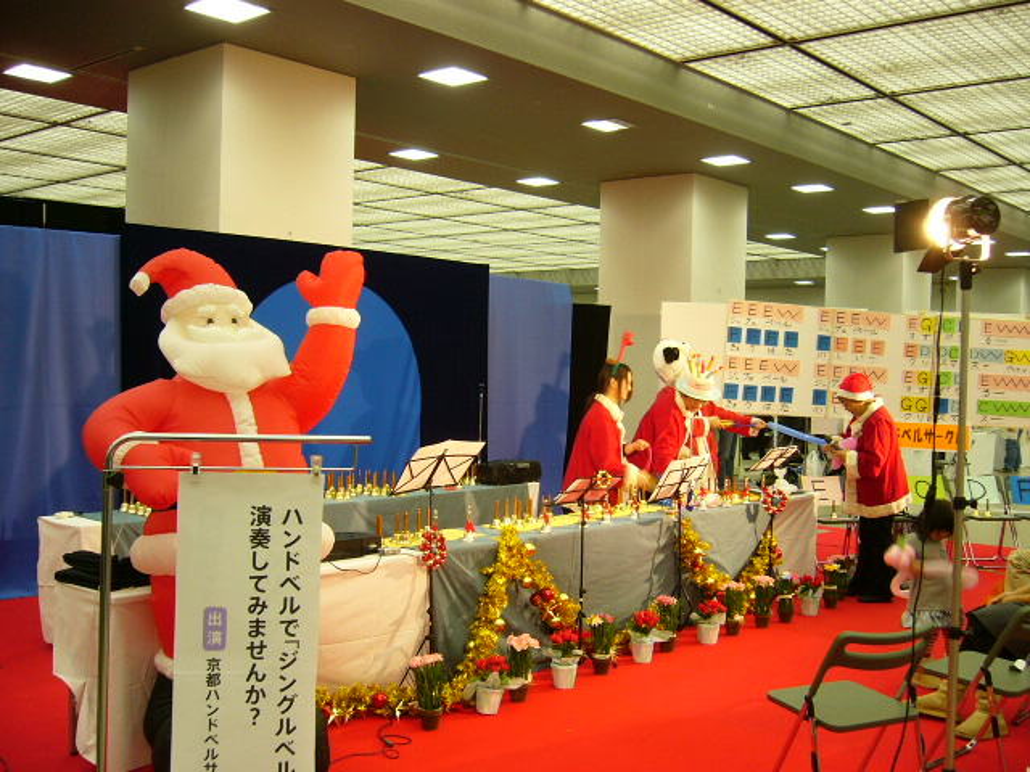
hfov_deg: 52.6
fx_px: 1041
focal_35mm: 35
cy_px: 386
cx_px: 515
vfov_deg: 40.7
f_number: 2.8
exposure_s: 1/15
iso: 100
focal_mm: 5.8
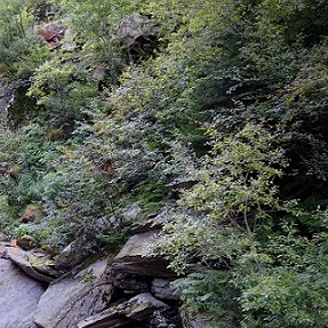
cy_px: 334
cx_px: -126
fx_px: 675
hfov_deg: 23.3
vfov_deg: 25.8
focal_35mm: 63
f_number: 2.5
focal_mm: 8.8
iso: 125
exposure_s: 1/30
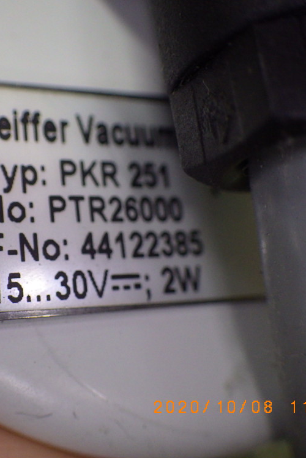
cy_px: 226
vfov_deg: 44.5
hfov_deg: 30.2
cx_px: 95
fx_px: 561
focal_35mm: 44
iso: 500
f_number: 2.3
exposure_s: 1/45
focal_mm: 5.5
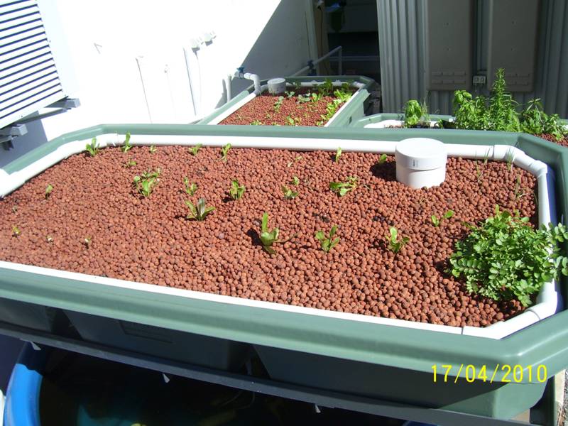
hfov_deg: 54.0
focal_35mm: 34
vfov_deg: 41.8
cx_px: 284
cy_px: 213
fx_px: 558
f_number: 4.8
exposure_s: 1/500
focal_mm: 5.6
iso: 80
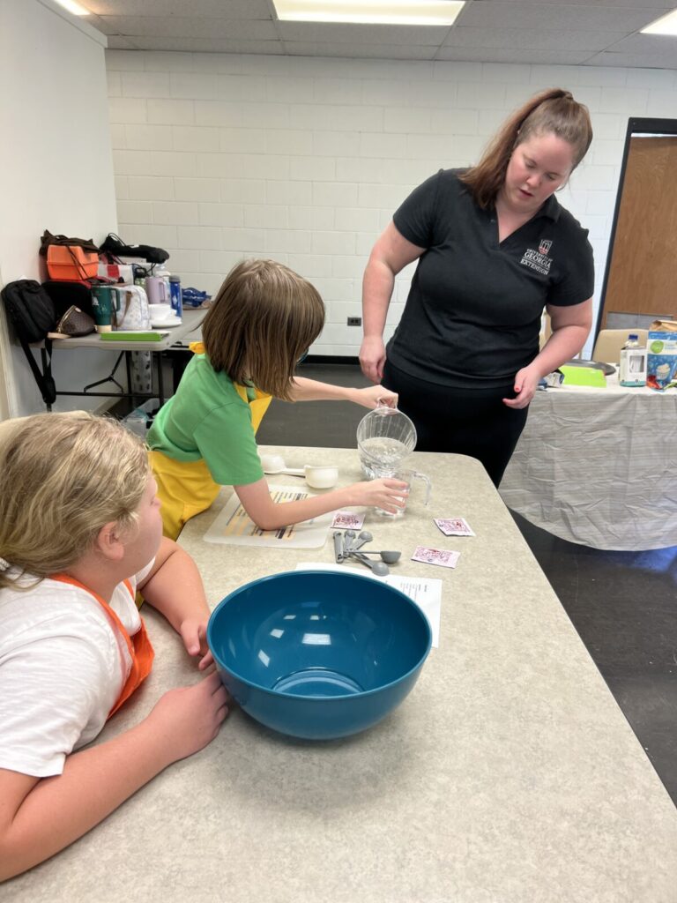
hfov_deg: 53.1
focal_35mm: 26
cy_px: 452
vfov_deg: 67.3
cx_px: 338
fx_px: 678
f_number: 1.5
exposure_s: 1/120
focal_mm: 5.7
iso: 100
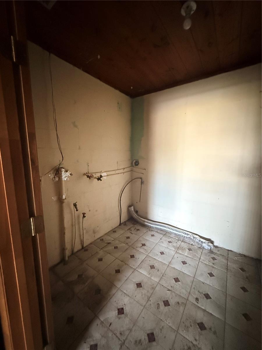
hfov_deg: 85.7
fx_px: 141
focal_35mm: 14
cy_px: 175
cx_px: 131
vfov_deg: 102.1
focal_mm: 2.22
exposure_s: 1/50
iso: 1600
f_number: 2.2
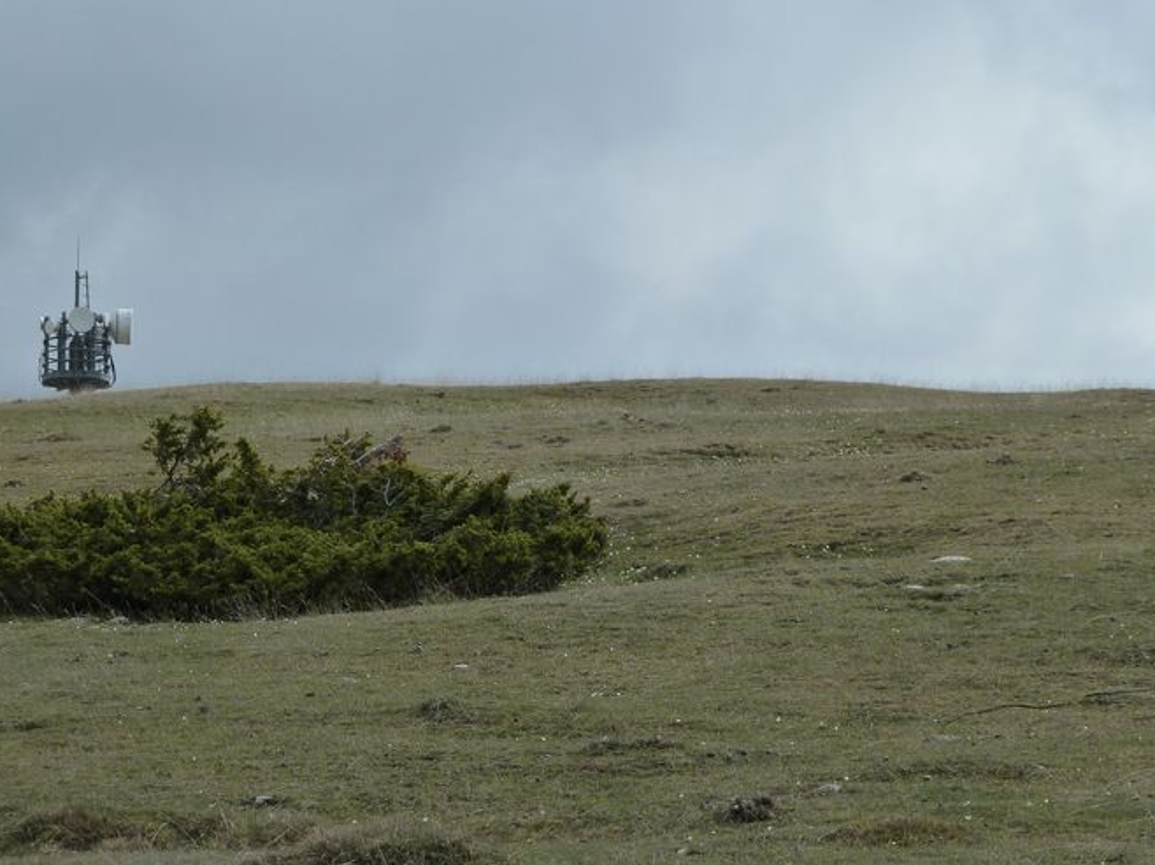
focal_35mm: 135
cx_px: 635
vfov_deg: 11.0
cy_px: 354
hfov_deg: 14.6
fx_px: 4503
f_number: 5.6
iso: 125
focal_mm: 18.2
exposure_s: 1/640
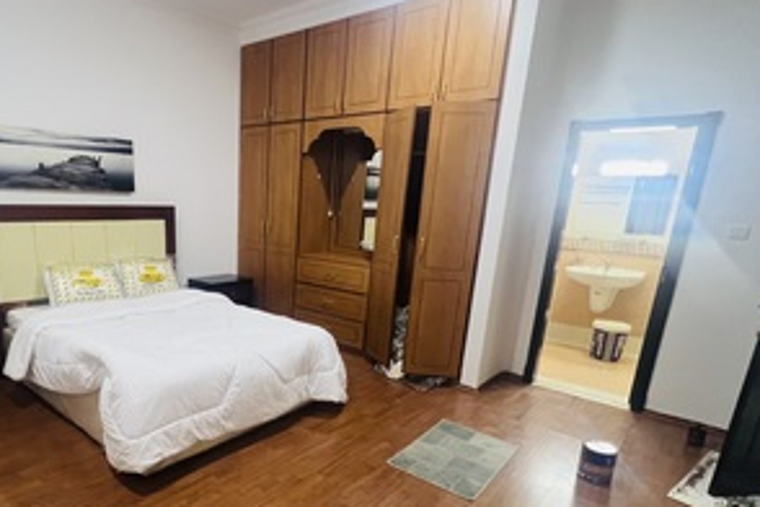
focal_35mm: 21
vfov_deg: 58.6
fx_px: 443
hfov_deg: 79.2
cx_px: 270
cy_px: 322
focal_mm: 1.57
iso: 320
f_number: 1.8
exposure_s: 1/60
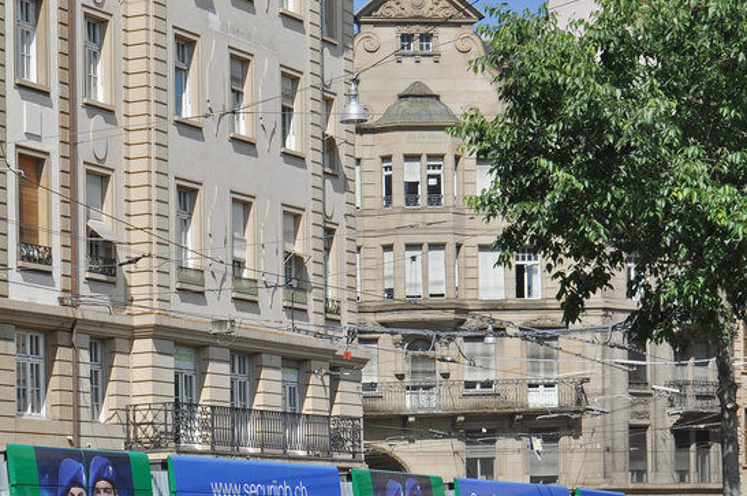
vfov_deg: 10.9
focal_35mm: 125
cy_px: 428
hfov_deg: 16.0
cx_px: -25
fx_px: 2590
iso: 250
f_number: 7.1
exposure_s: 1/1000
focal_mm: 38
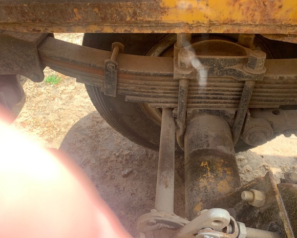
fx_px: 246
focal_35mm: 28
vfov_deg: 51.5
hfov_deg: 62.2
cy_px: 120
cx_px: 153
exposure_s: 1/176
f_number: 1.8
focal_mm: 4.25
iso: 25
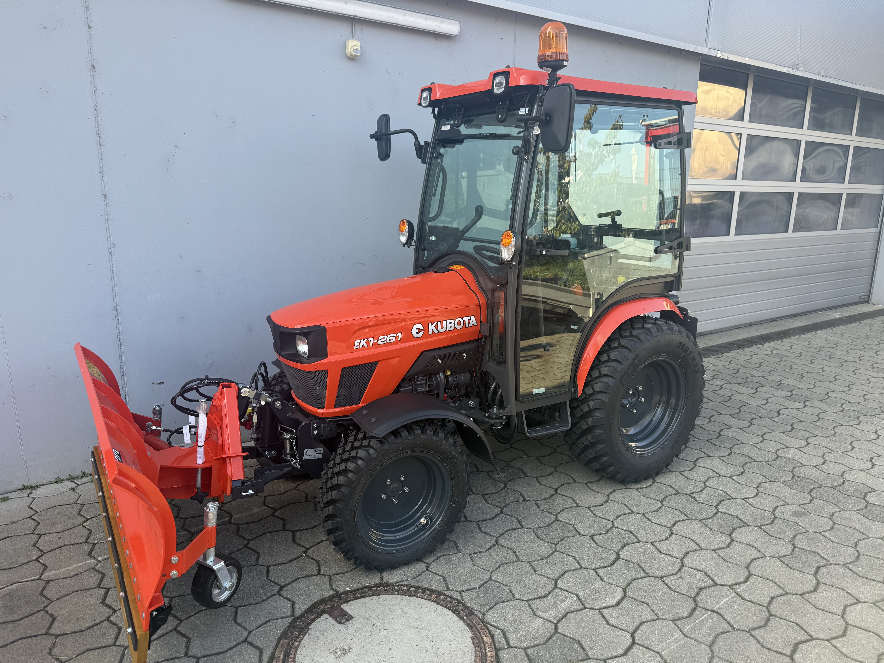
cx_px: 442
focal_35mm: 24
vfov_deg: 56.8
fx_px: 613
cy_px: 332
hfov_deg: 71.6
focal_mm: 6.76
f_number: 1.78
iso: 80
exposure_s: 1/443
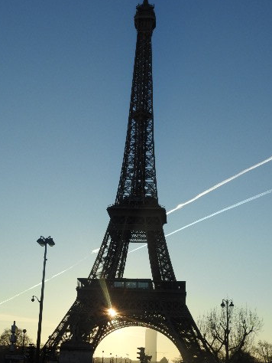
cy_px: 223
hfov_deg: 27.0
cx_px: 112
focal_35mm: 54
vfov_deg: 35.4
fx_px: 565
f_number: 3.8
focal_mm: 7.2
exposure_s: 1/1600
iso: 100
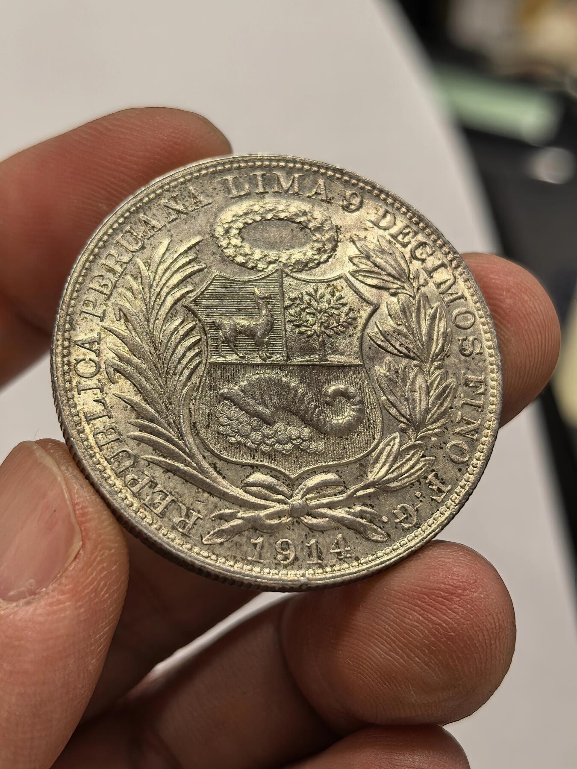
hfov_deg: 27.0
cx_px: 288
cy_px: 384
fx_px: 1200
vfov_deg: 35.5
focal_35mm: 54
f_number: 2
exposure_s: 1/100
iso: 125
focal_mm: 6.98
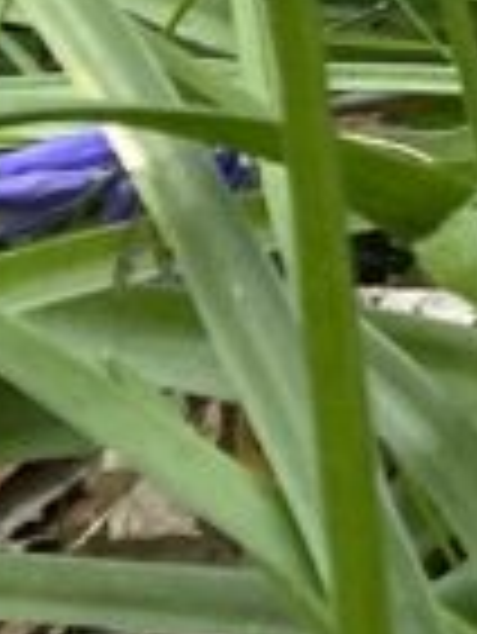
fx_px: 3467
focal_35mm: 189
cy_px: -1039
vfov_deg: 9.1
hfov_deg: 5.9
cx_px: 2232
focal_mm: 4.25
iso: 125
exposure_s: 1/121
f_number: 1.8
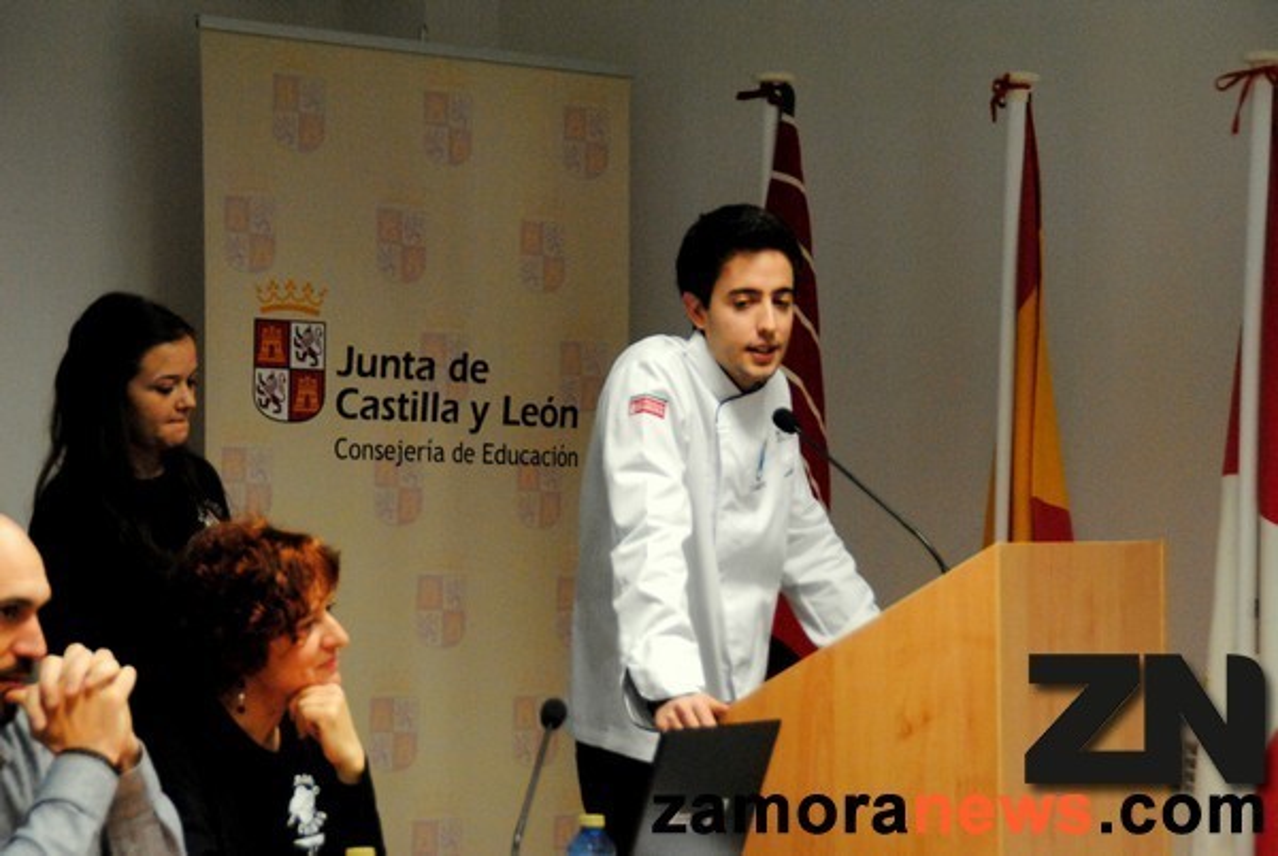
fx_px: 4266
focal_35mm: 120
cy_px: 428
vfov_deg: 11.5
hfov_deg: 17.0
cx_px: 639
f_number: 5.6
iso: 1600
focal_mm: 80
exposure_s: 1/80
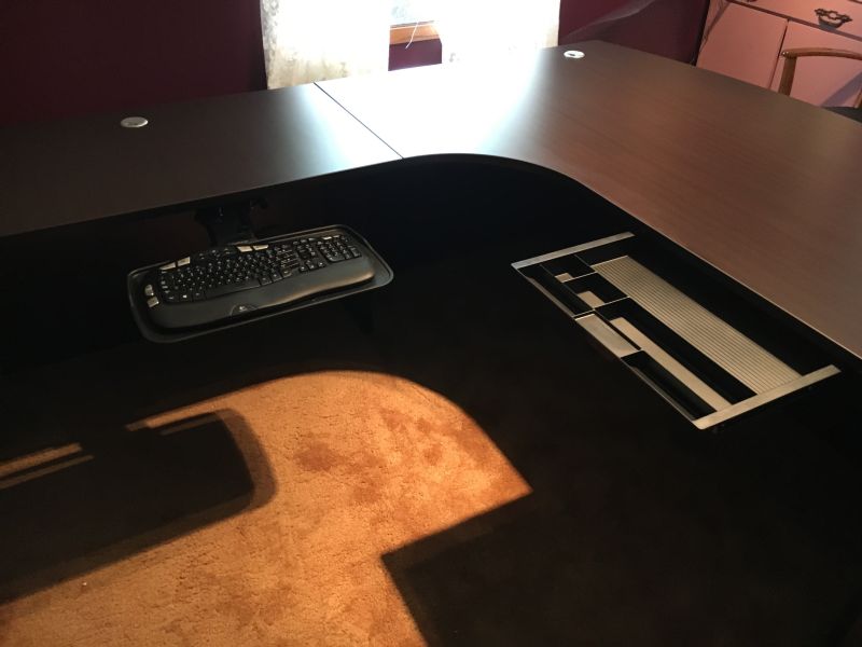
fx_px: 722
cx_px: 431
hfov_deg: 61.7
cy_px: 324
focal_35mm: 29
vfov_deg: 48.2
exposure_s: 1/15
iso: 200
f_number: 2.2
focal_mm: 4.15
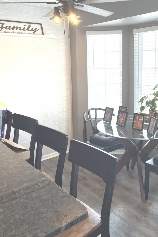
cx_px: 104
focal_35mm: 35
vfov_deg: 53.8
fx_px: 230
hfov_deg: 37.5
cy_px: 87
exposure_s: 1/132
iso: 32
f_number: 1.5
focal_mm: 5.7
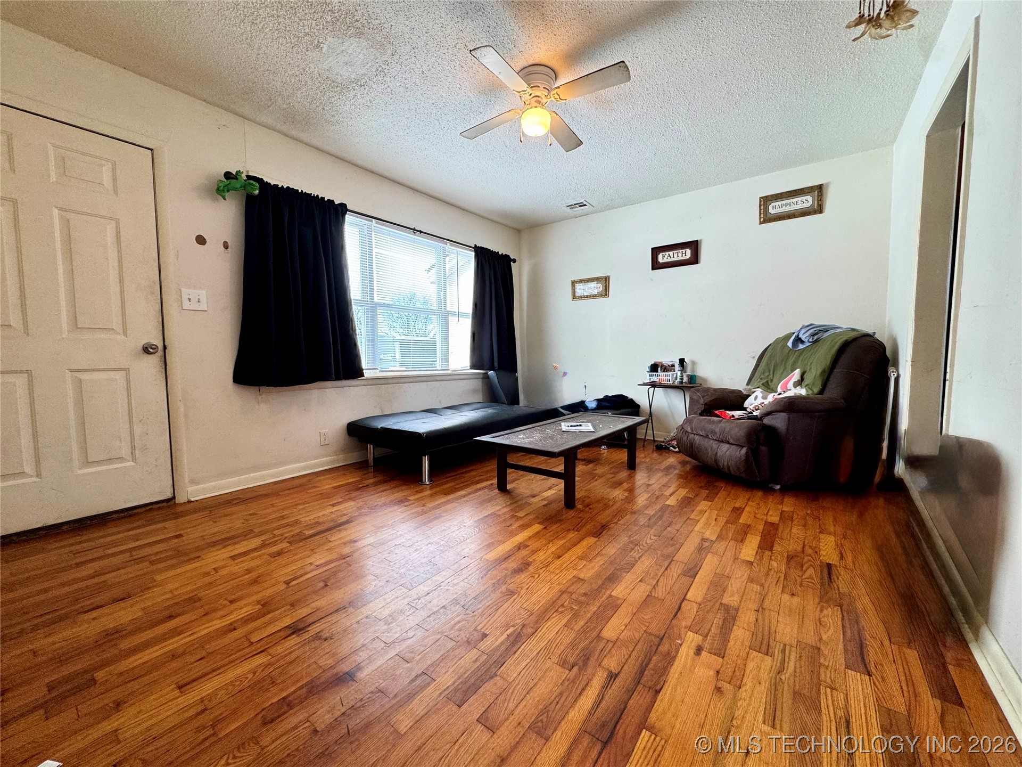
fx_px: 413
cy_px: 384
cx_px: 511
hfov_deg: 102.1
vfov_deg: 85.7
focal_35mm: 14
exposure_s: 1/120
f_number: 2.2
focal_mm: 2.22
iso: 160
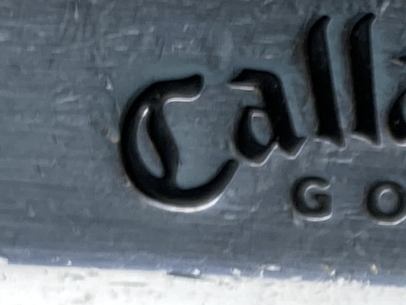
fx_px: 2182
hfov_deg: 10.4
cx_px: 508
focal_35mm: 186
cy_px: 536
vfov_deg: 7.7
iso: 32
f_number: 1.8
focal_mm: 4.25
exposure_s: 1/363
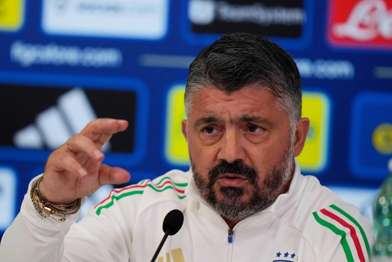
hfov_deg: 3.4
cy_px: 131
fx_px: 6533
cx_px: 196
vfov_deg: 2.3
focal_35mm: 600
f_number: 2.8
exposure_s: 1/500
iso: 2000
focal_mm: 400
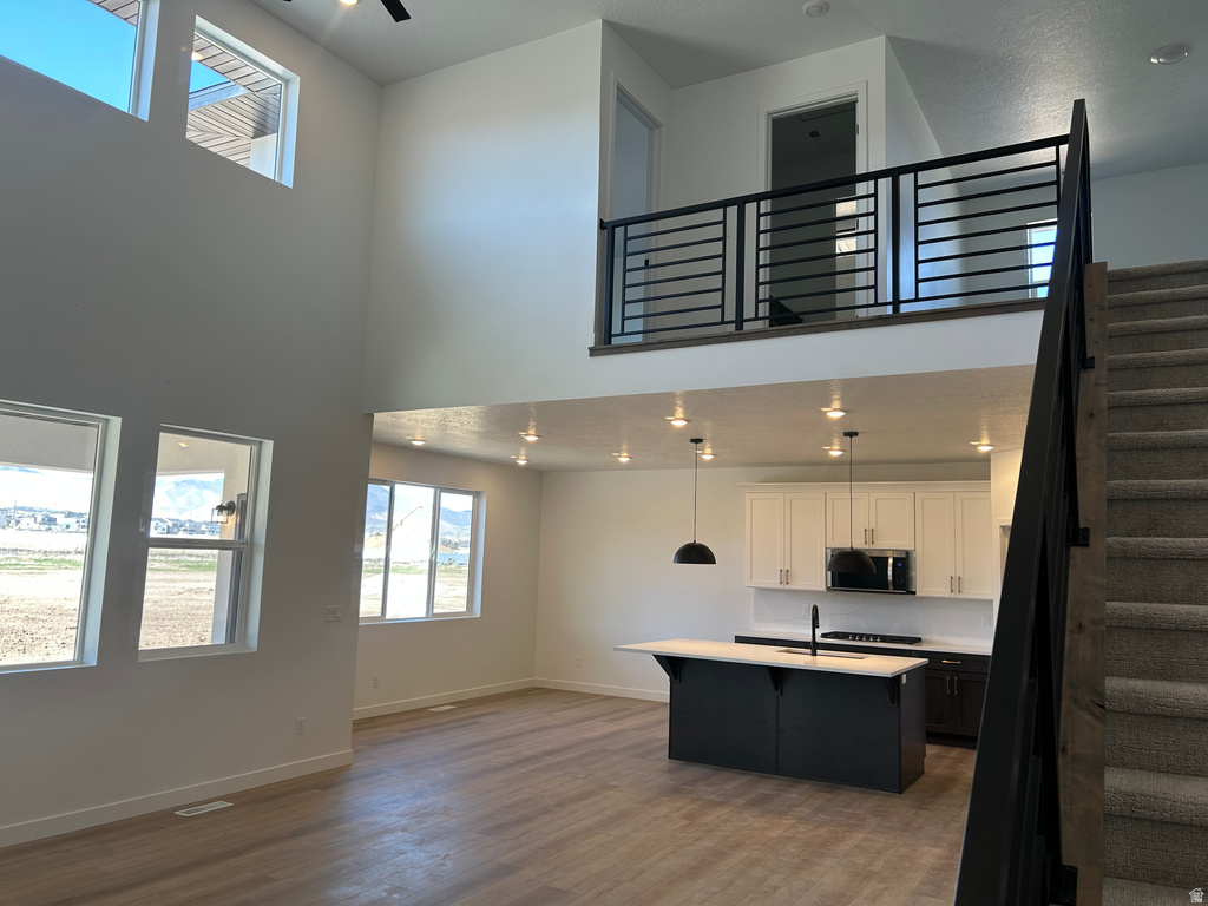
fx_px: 907
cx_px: 604
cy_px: 453
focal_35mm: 26
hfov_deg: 67.3
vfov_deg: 53.1
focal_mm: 5.7
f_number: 1.5
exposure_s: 1/120
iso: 32
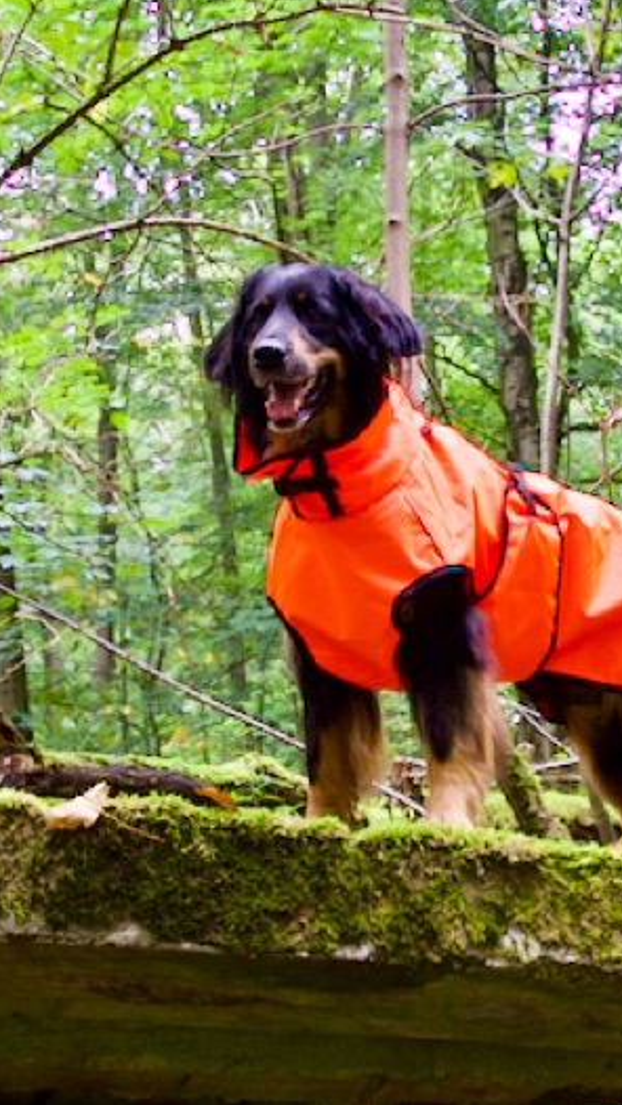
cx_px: 433
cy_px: 550
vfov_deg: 31.4
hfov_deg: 17.9
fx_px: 1964
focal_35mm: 67
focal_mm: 28
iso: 1000
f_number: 4.5
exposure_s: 1/60
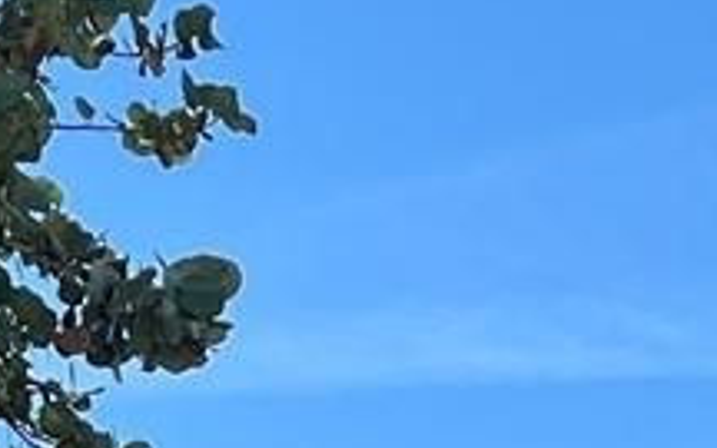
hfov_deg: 10.3
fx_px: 3986
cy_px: 1530
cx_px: 219
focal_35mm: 204
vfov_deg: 5.8
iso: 50
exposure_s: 1/2165
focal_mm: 5.7
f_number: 1.5
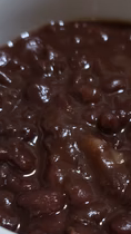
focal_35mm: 54
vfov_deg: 38.2
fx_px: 334
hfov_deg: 21.9
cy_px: 150
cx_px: 107
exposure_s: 1/30
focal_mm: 4.3
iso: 250
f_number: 1.5
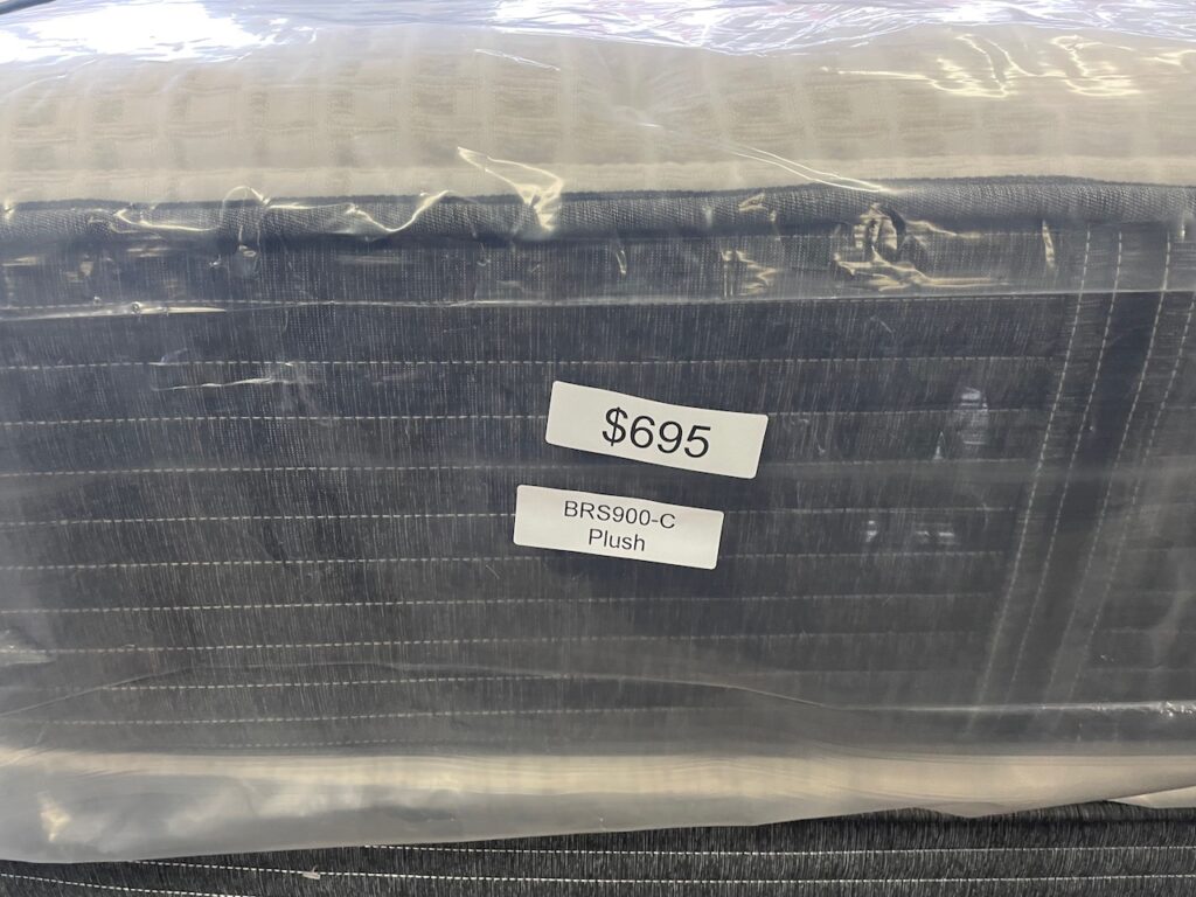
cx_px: 598
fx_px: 898
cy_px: 448
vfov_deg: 53.1
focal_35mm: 26
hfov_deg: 67.3
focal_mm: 4.2
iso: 125
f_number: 1.6
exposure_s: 1/60
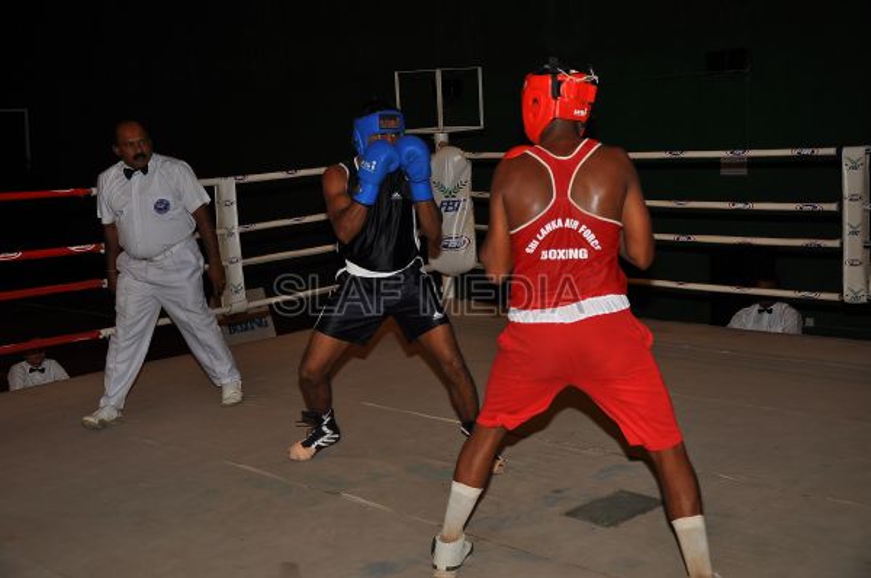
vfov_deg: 28.0
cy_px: 289
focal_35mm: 48
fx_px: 1159
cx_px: 436
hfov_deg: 41.2
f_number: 5.6
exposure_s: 1/90
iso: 200
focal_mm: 32
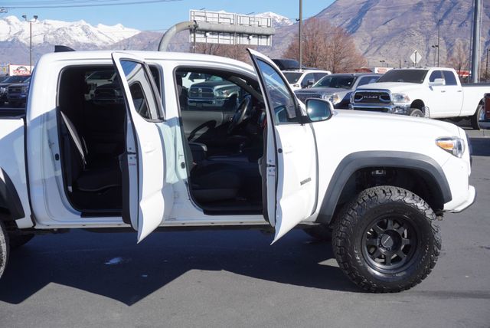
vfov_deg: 28.1
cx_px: 245
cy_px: 164
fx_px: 654
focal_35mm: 48
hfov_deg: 41.1
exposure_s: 1/200
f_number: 9
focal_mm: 32
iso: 100
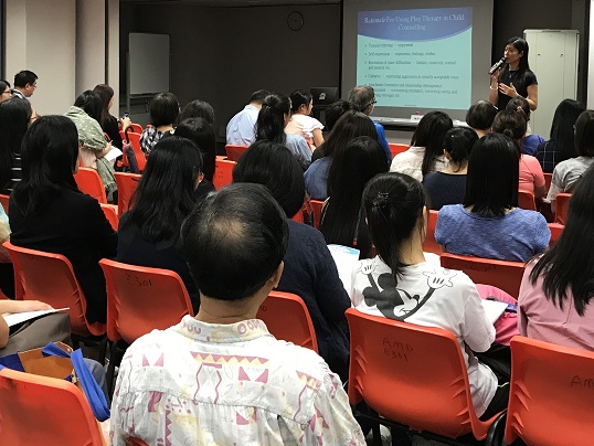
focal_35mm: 52
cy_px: 114
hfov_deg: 36.8
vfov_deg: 27.7
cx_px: 277
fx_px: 893
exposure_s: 1/17
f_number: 1.8
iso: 50
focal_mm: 3.99
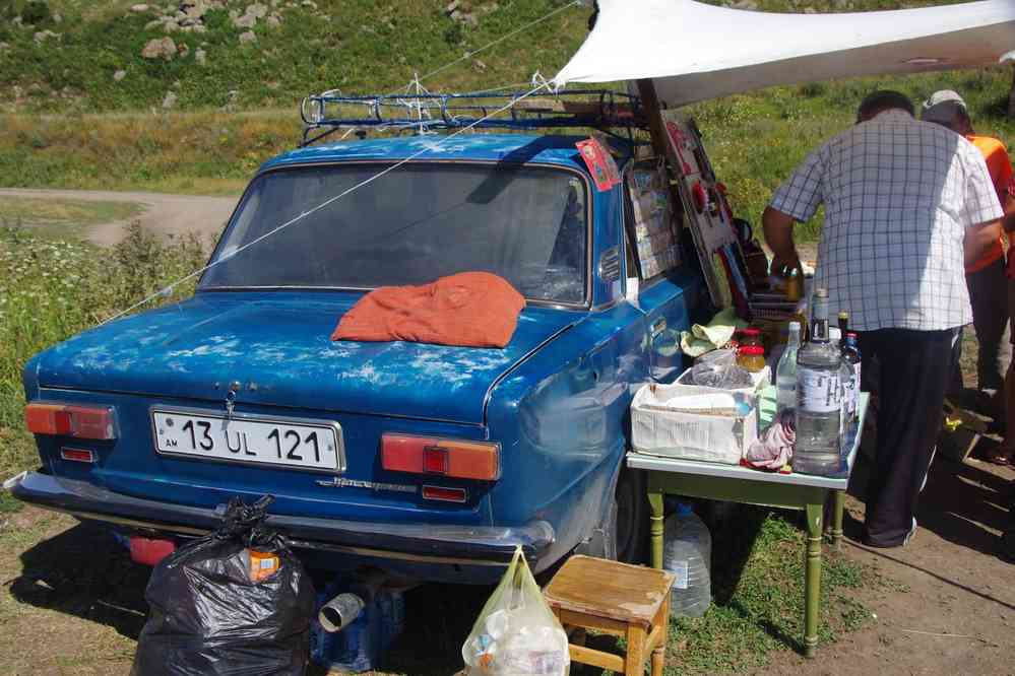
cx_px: 508
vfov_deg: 33.1
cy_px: 338
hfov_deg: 48.1
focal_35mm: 40
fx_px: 1138
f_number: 11
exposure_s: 1/80
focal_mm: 26.9
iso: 200
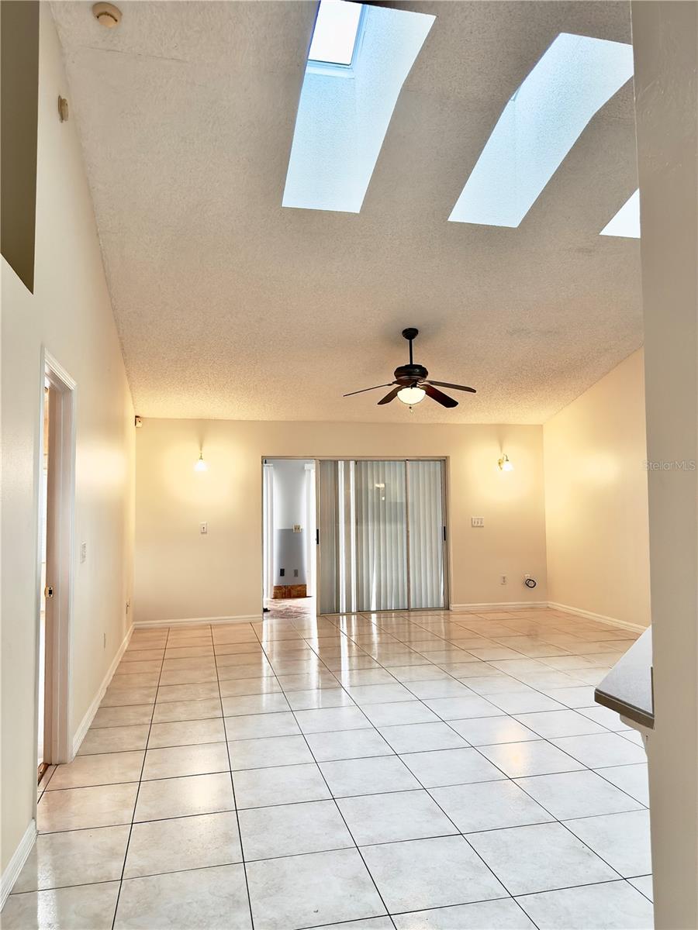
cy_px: 465
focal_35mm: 24
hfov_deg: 56.8
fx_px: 645
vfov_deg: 71.6
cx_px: 349
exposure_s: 1/137
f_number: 1.78
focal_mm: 6.76
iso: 160
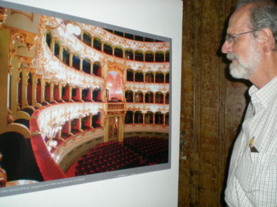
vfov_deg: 37.7
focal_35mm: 38
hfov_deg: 49.0
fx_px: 304
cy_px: 104
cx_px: 138
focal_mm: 6.3
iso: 85
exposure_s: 1/60
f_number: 3.1
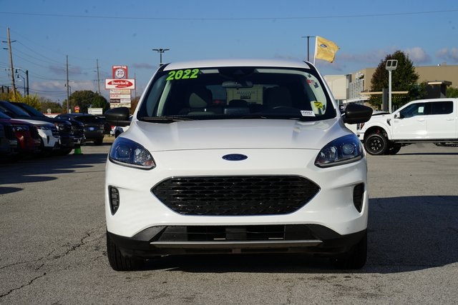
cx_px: 229
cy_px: 152
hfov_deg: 27.7
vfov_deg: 18.7
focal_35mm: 73
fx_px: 929
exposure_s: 1/200
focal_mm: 73
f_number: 14
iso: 100
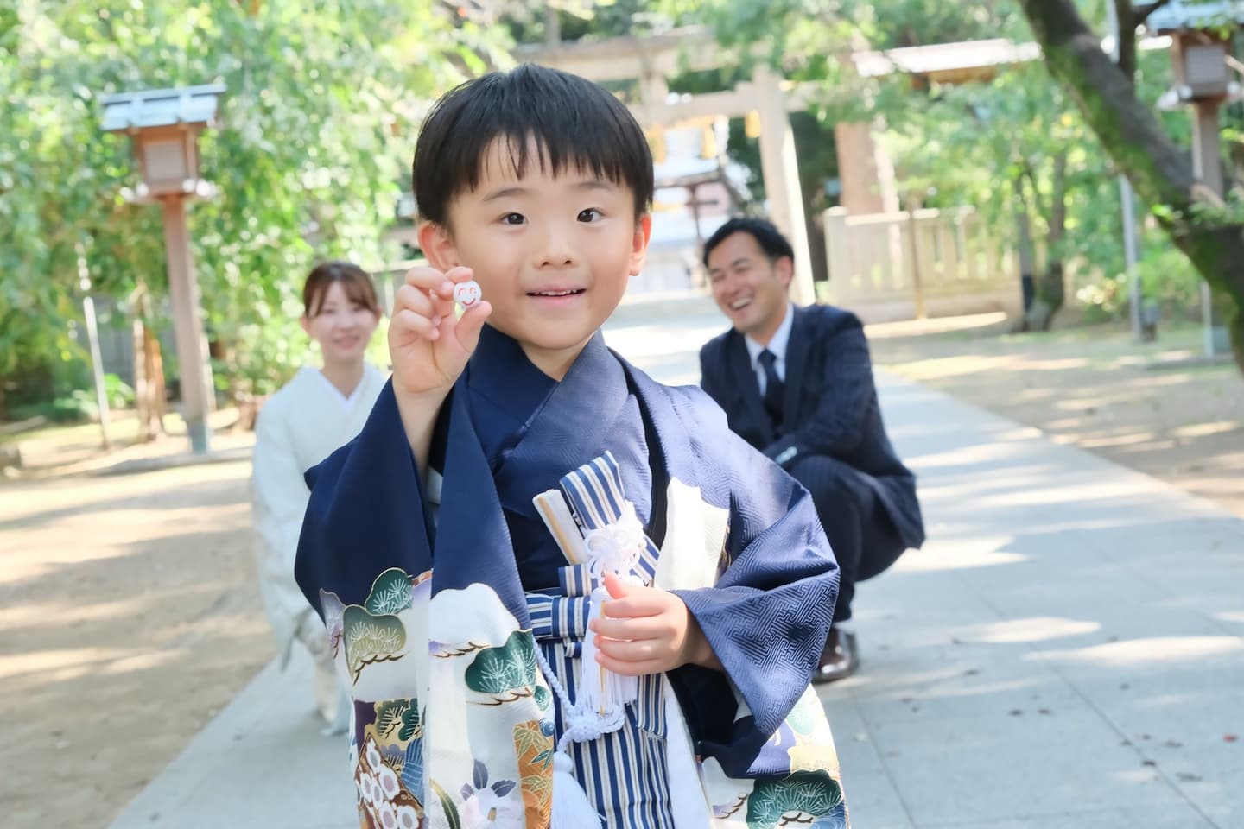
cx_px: 622
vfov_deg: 20.3
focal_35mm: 67
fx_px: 2315
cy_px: 414
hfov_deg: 30.1
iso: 1600
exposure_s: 1/125
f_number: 6.4
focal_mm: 44.7
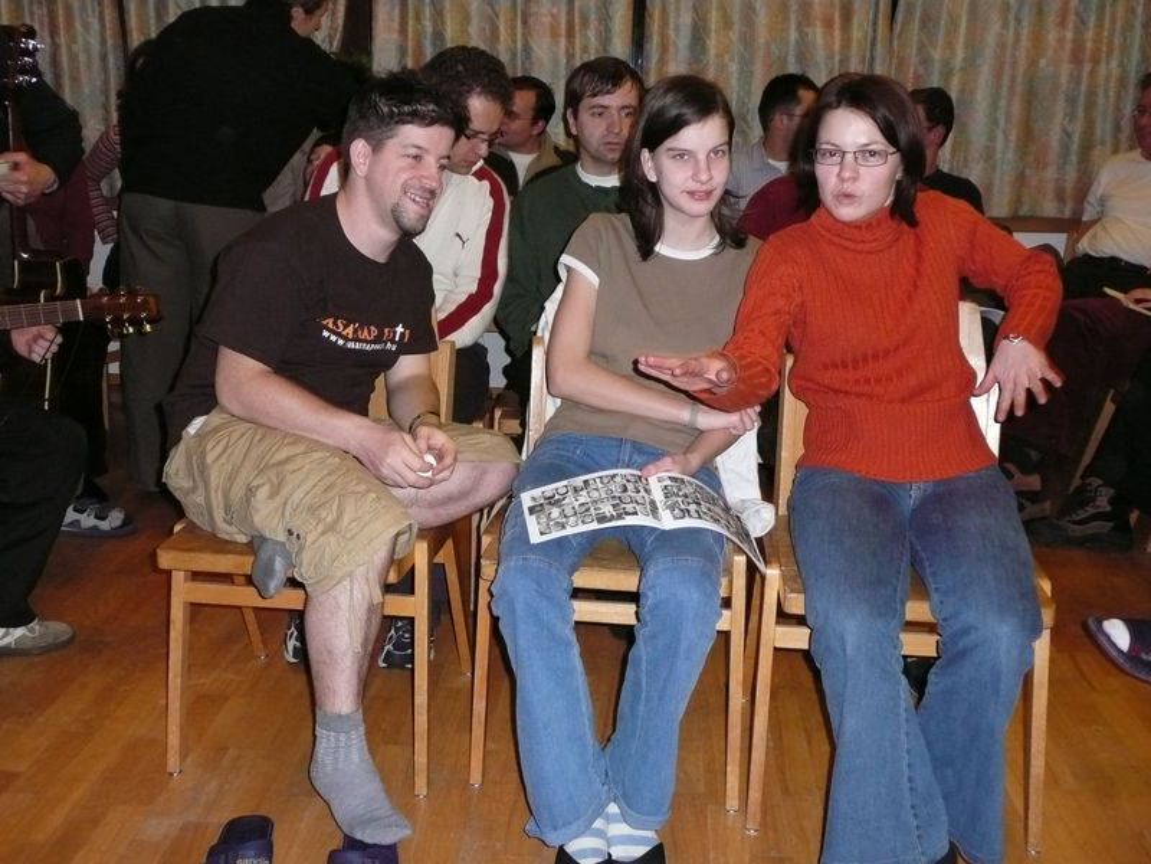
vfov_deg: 41.8
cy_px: 432
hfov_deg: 54.0
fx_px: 1131
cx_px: 576
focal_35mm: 34
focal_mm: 5.5
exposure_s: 1/30
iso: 400
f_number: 3.6
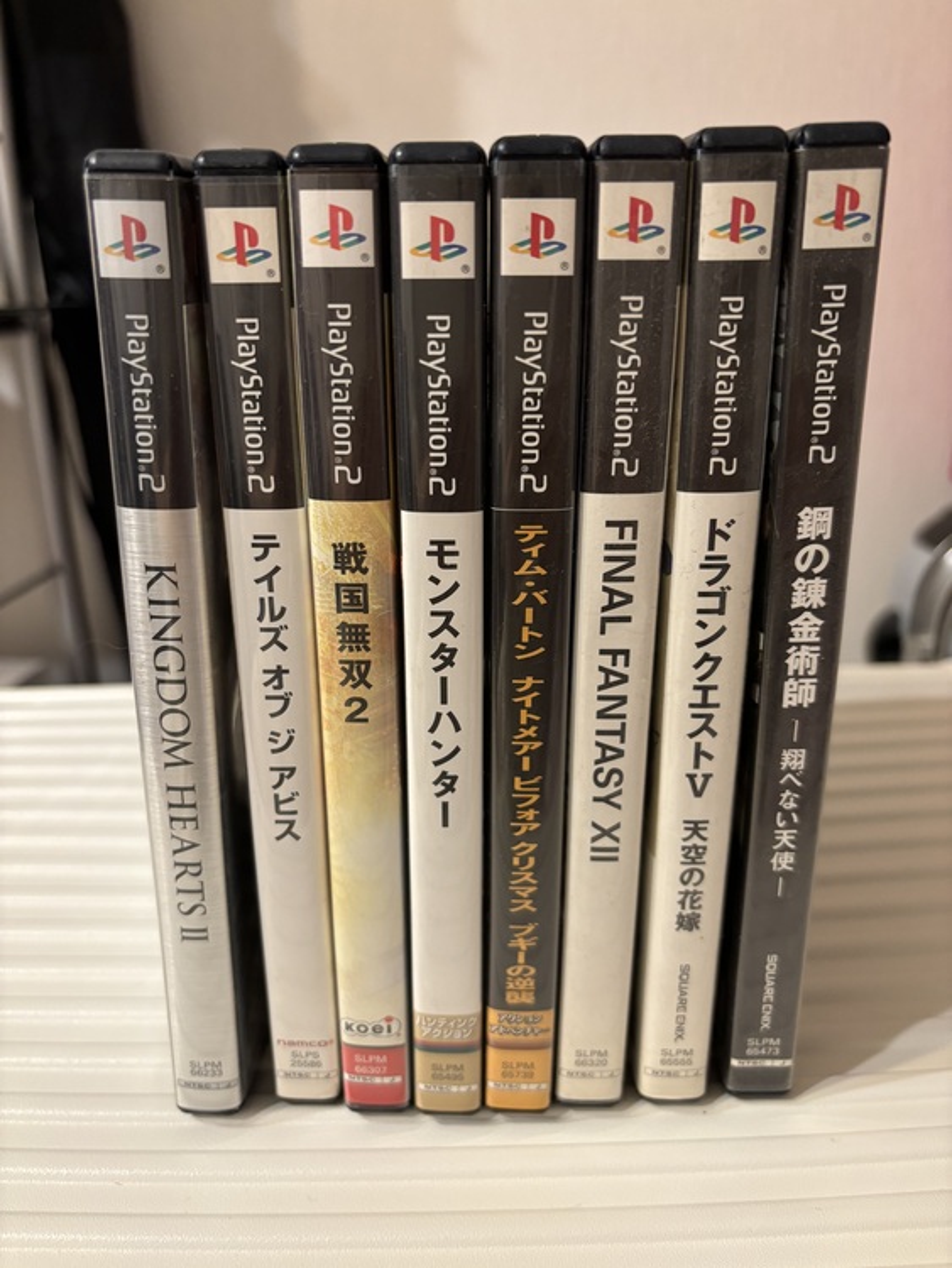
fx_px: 953
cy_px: 634
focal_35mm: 26
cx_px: 476
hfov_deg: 53.1
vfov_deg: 67.3
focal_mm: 5.96
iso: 200
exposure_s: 1/50
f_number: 1.6
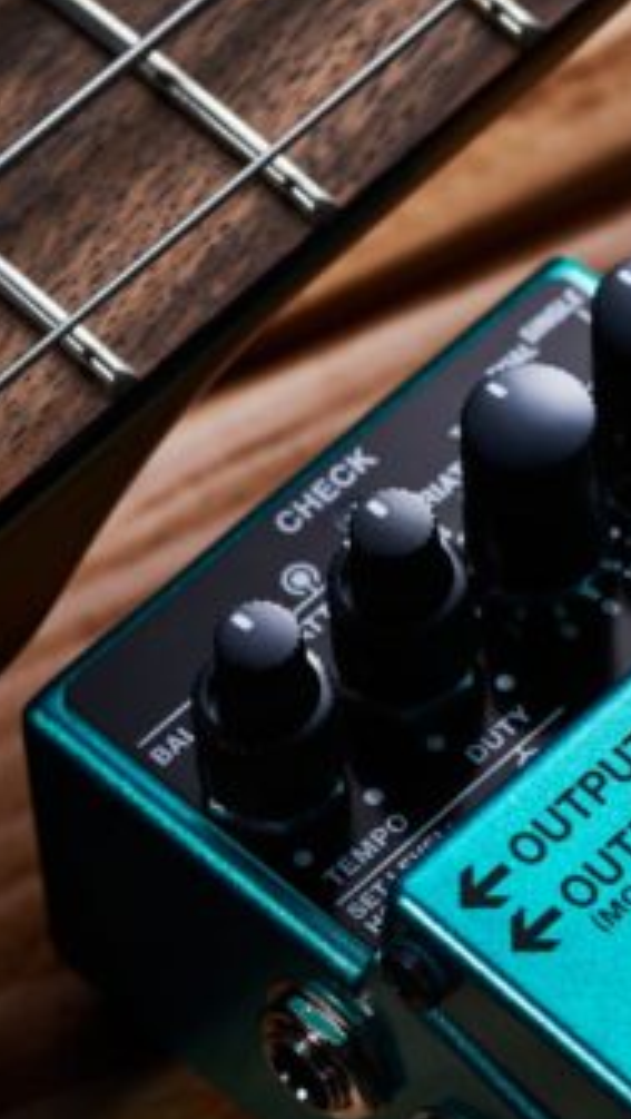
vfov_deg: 7.5
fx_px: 8547
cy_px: 934
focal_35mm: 288
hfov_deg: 4.2
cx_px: 881
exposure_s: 1/80
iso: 100
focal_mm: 90
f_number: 5.6
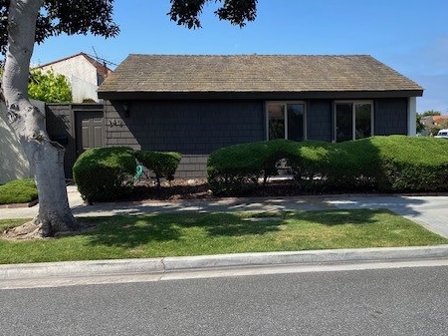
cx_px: 284
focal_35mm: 37
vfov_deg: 38.6
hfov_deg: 49.6
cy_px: 165
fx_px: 479
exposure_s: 1/2358
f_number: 1.8
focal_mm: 4.25
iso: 32
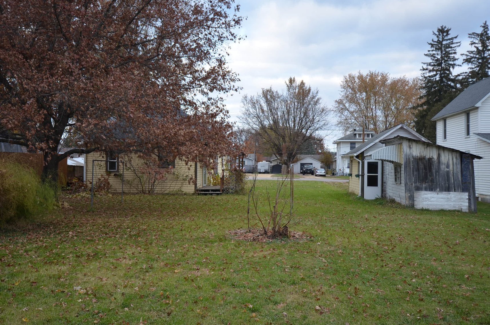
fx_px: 489
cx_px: 245
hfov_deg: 53.2
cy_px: 162
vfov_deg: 36.7
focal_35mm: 36
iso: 160
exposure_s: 1/60
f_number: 4.5
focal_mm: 24
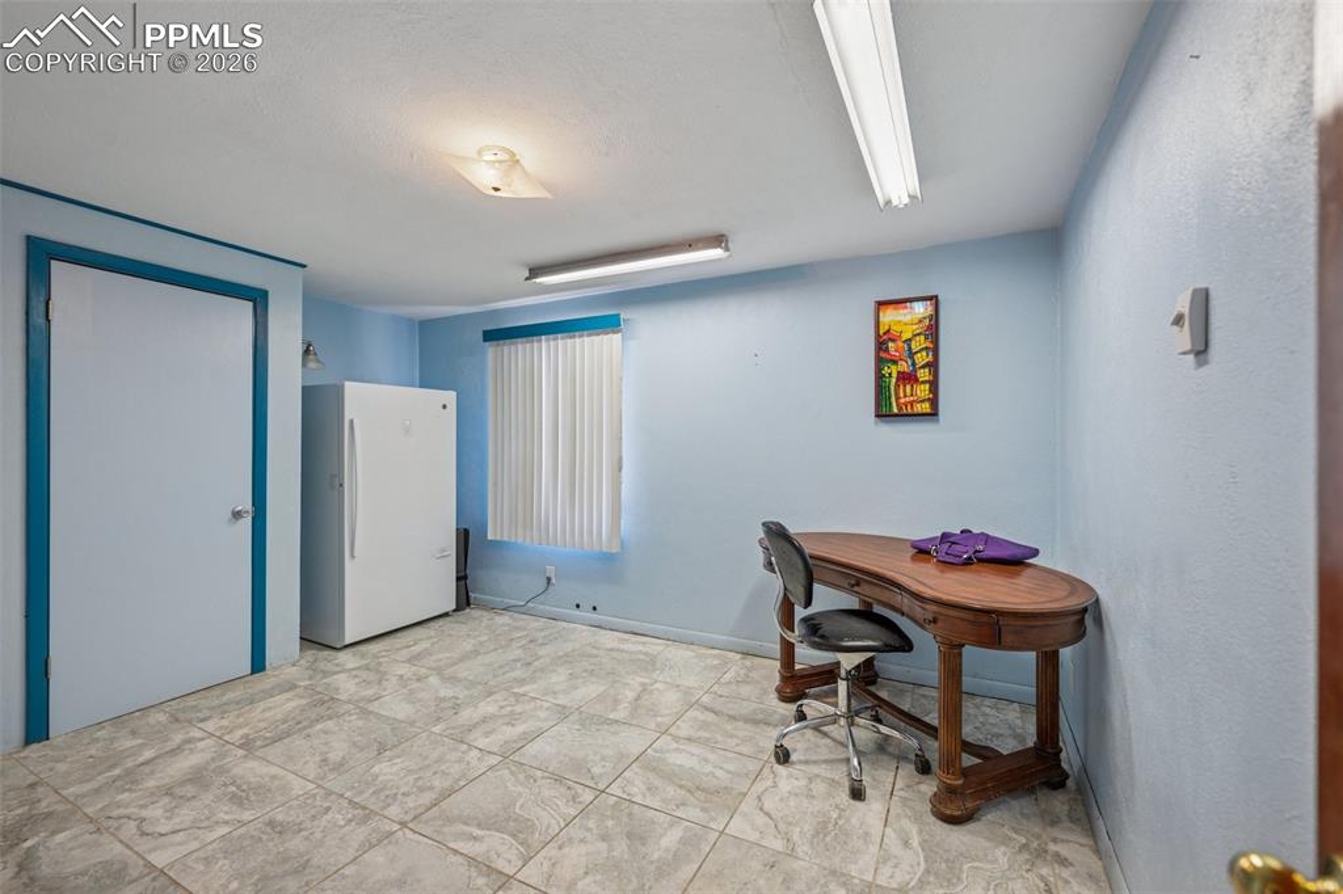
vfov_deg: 77.3
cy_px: 447
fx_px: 559
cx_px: 672
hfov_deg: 100.4
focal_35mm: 15
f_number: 4
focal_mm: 15
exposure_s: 1/60
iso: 400
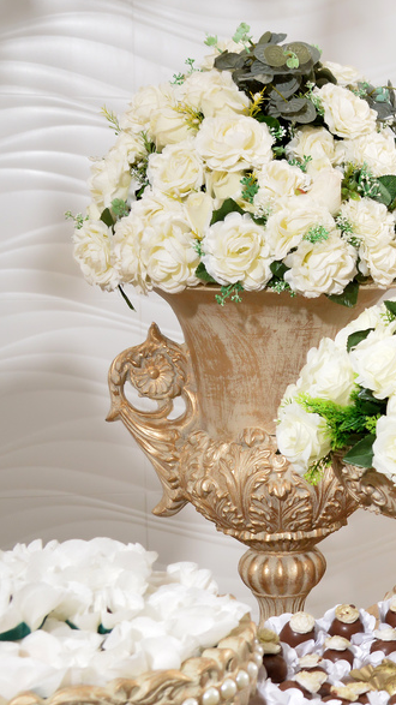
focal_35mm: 75
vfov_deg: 28.2
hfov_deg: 14.2
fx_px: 1401
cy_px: 399
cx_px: 718
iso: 1600
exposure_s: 1/160
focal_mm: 35
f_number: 7.1
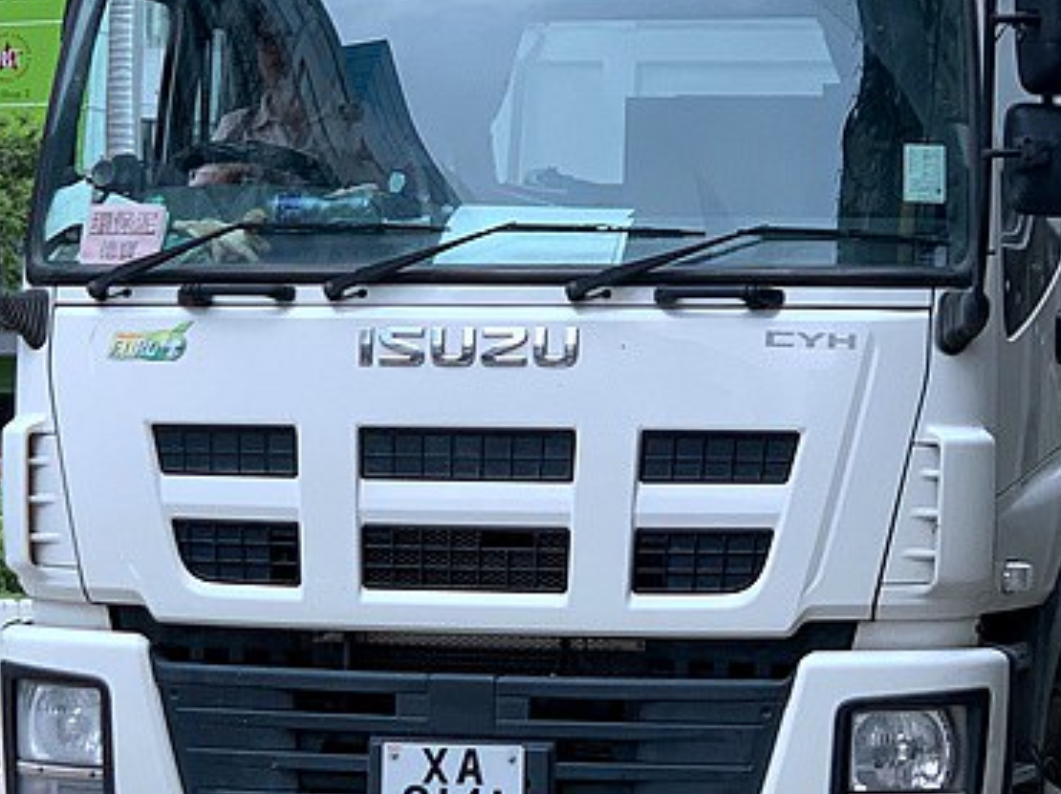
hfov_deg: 13.7
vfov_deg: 10.3
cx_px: 530
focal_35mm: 144
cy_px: 459
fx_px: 4411
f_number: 2.4
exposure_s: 1/107
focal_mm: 6
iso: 16
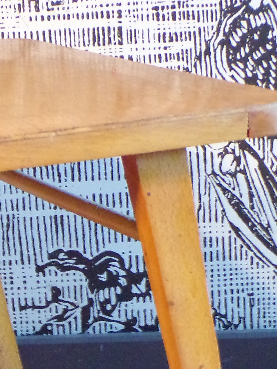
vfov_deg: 15.9
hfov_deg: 12.1
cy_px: 409
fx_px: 1280
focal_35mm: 120
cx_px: -46
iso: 693
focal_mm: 7.6
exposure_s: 1/20
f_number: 3.4
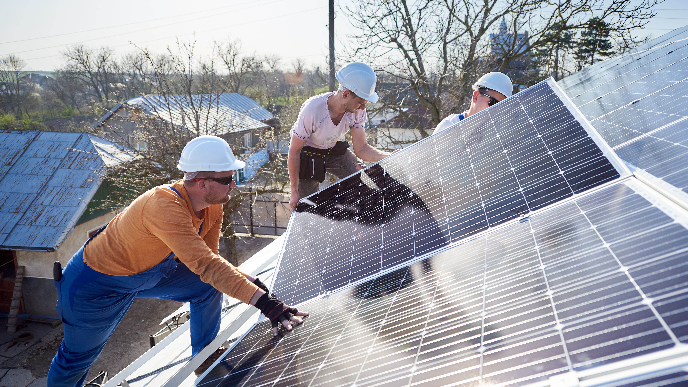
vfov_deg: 46.0
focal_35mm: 25
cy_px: 204
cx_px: 350
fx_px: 456
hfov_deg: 74.0
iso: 100
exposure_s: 1/2000
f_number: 2.8
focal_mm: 23
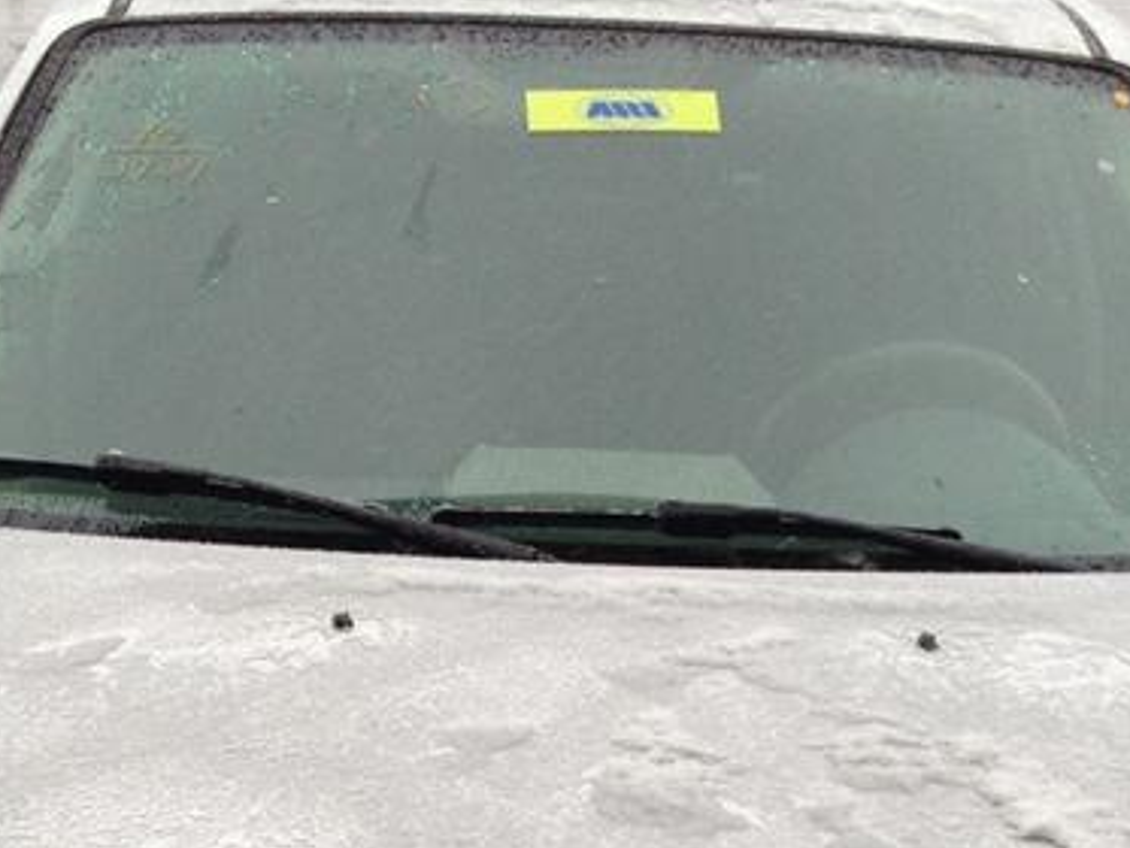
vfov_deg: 15.0
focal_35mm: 96
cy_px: 933
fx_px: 3135
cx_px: 557
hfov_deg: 20.4
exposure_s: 1/120
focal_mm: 4.28
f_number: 2.4
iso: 80
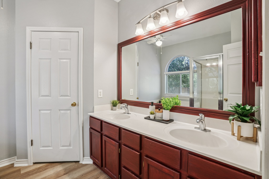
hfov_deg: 96.7
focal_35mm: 16
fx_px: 120
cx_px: 134
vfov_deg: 73.7
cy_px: 90
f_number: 8
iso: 400
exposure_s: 1/20
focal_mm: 16
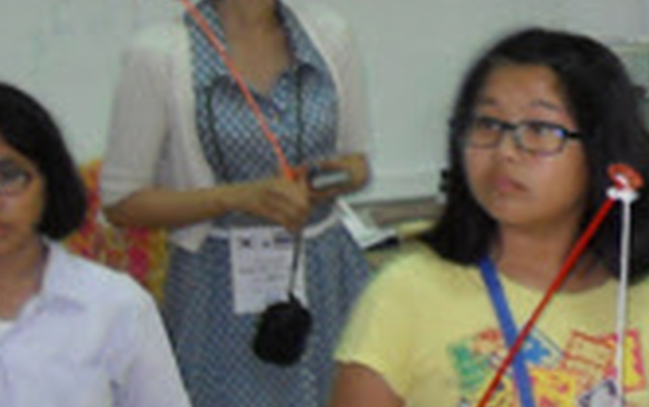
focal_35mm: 143
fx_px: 2531
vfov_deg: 9.1
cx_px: 1447
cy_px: 427
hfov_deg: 12.3
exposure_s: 1/45
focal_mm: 6
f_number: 2.8
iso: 200
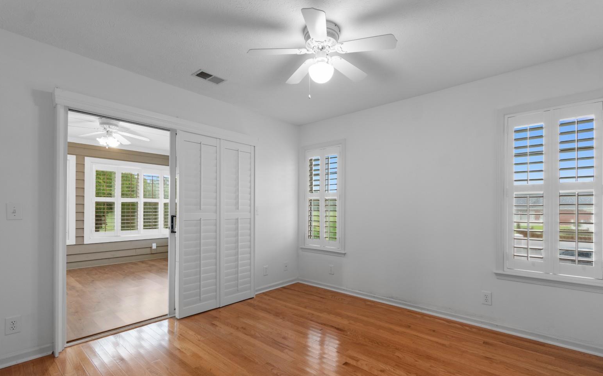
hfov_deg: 97.8
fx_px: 263
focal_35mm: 16
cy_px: 209
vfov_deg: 71.0
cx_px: 304
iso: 100
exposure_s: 2
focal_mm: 10
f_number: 4.5
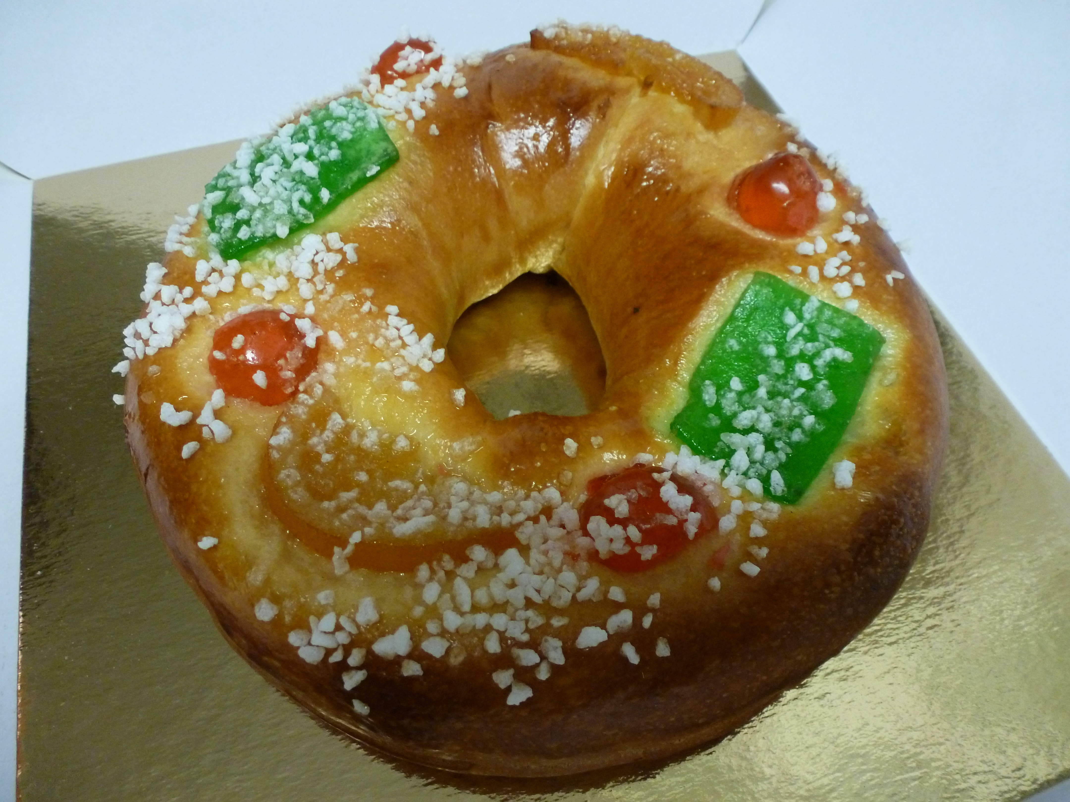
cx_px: 535
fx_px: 742
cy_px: 401
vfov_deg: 56.8
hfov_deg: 71.6
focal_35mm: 24
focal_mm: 4.3
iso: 400
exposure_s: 1/40
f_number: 3.3
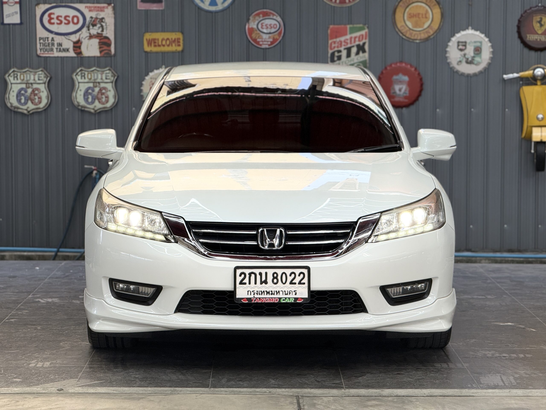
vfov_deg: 12.3
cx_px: 273
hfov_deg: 16.4
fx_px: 1893
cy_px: 205
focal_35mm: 120
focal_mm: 15.66
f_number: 2.8
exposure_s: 1/158
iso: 100
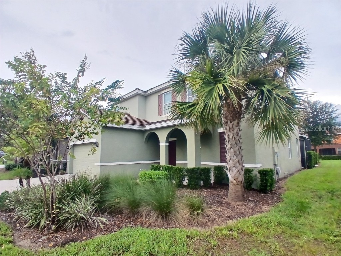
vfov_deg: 74.7
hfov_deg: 91.0
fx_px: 167
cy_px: 128
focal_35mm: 17
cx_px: 170
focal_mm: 1.4
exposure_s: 1/500
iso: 50
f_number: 2.2
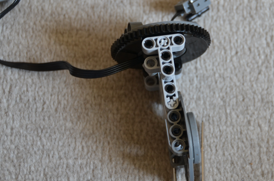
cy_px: 74
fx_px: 775
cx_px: 176
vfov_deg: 13.4
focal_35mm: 102
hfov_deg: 20.0
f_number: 4.5
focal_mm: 42
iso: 220
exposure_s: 1/60
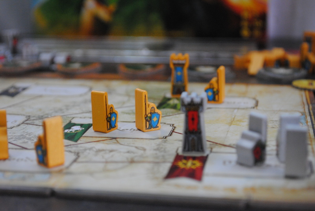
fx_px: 605
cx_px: 158
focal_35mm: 69
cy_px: 106
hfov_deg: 29.2
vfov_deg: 19.8
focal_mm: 46
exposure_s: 1/20
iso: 800
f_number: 5.3
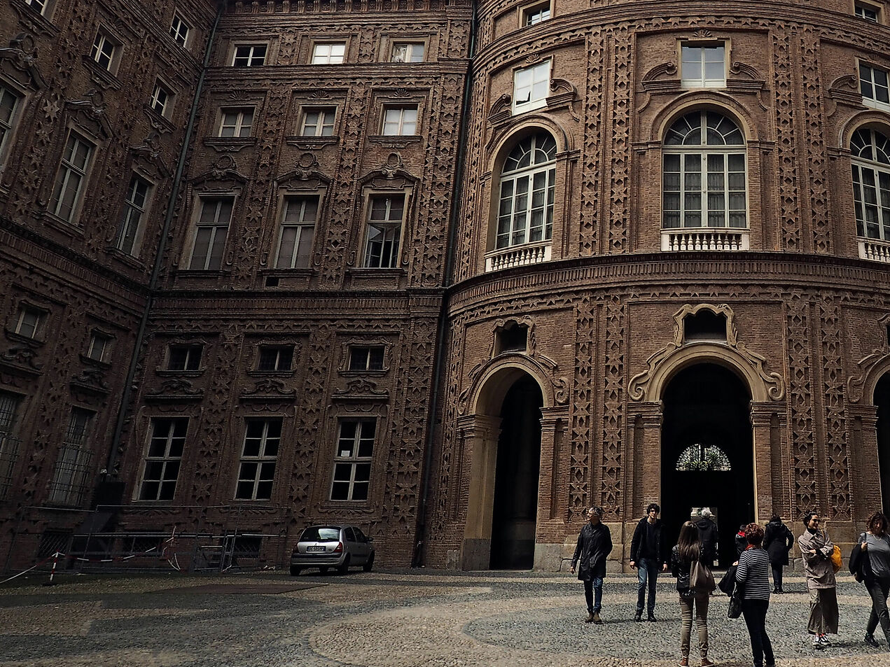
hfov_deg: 51.3
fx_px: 874
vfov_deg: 40.2
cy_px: 139
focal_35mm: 34
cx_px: 683
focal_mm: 9
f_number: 6.3
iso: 200
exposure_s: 1/160
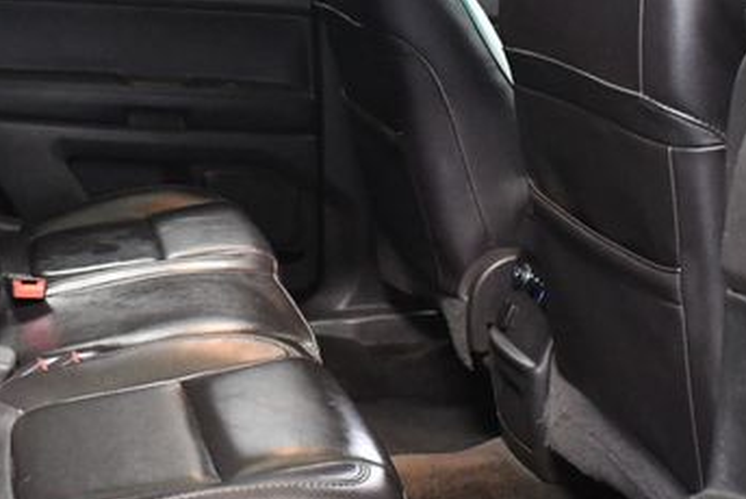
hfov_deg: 29.6
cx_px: 186
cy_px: 217
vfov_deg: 20.3
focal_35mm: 67
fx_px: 1390
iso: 5000
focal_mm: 18
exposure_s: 1/60
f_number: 3.5
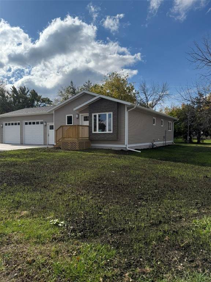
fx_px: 195
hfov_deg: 56.8
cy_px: 141
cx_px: 106
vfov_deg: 71.6
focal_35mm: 24
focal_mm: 6.76
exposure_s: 1/10309
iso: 100
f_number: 1.78
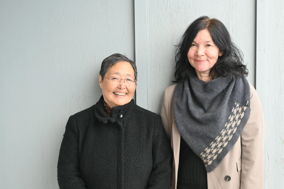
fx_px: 379
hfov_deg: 41.0
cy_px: 107
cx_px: 161
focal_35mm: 48
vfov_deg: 28.0
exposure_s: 1/250
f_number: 4
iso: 250
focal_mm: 28
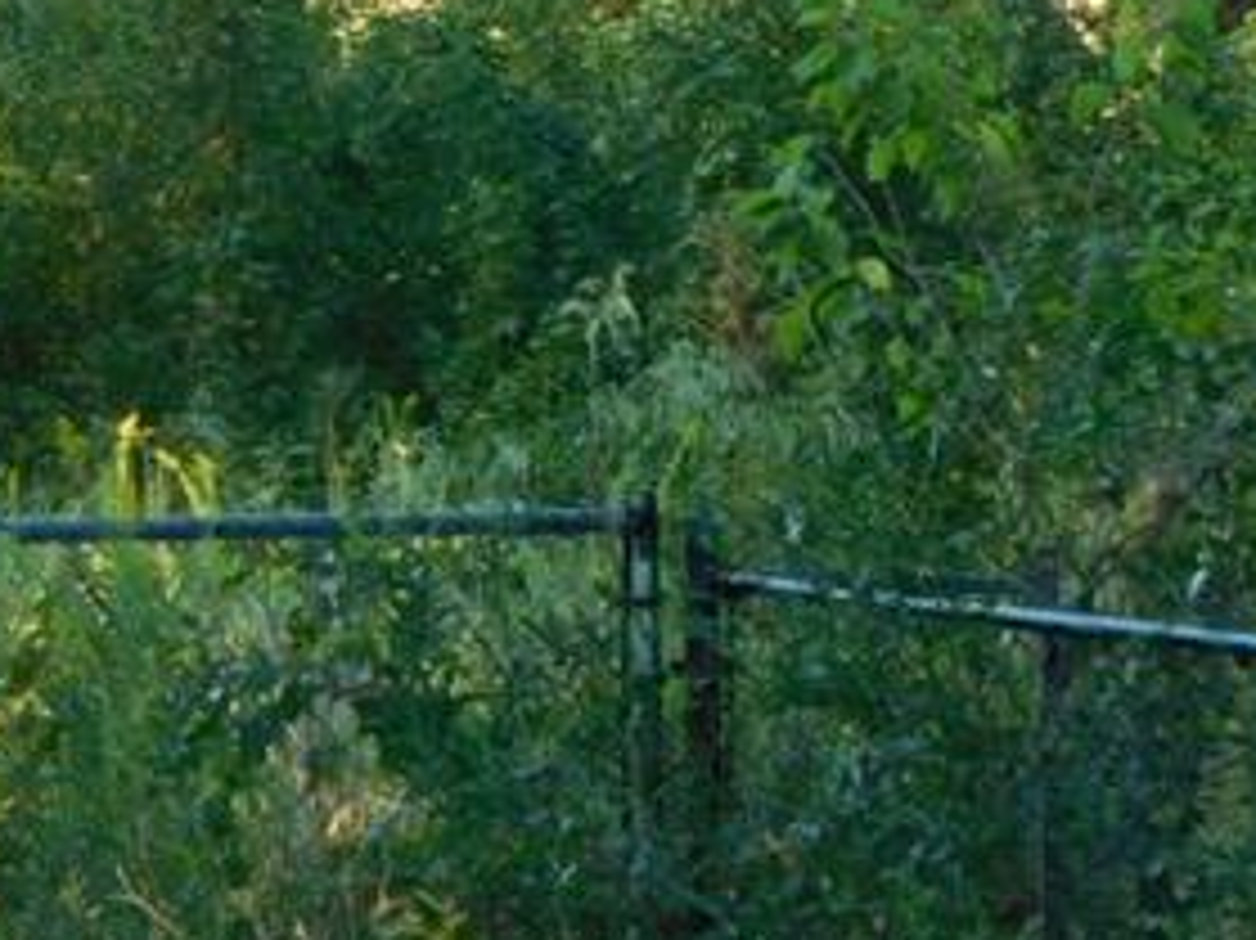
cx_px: -927
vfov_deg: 11.1
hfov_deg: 13.6
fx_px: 4787
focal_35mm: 132
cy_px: 31
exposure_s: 1/100
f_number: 3.5
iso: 125
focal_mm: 6.3
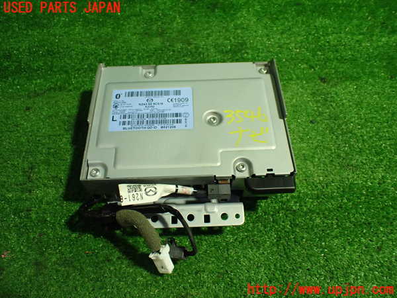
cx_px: 198
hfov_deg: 60.0
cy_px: 149
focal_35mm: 30
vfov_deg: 46.8
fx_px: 344
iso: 640
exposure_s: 1/125
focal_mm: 5.4
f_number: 2.3
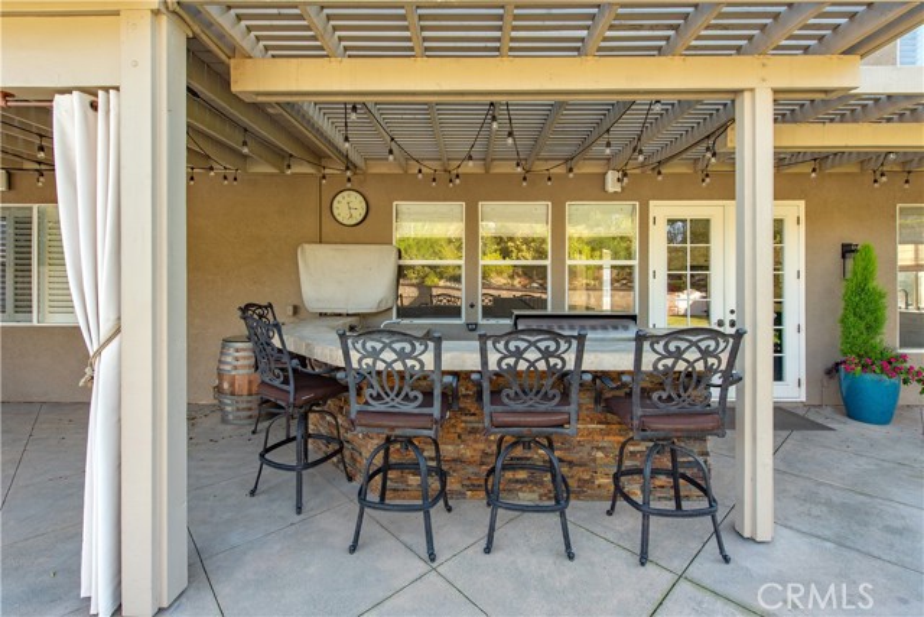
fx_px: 411
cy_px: 308
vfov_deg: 73.8
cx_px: 462
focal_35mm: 16
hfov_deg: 96.7
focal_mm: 16
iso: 400
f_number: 6.3
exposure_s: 1/160
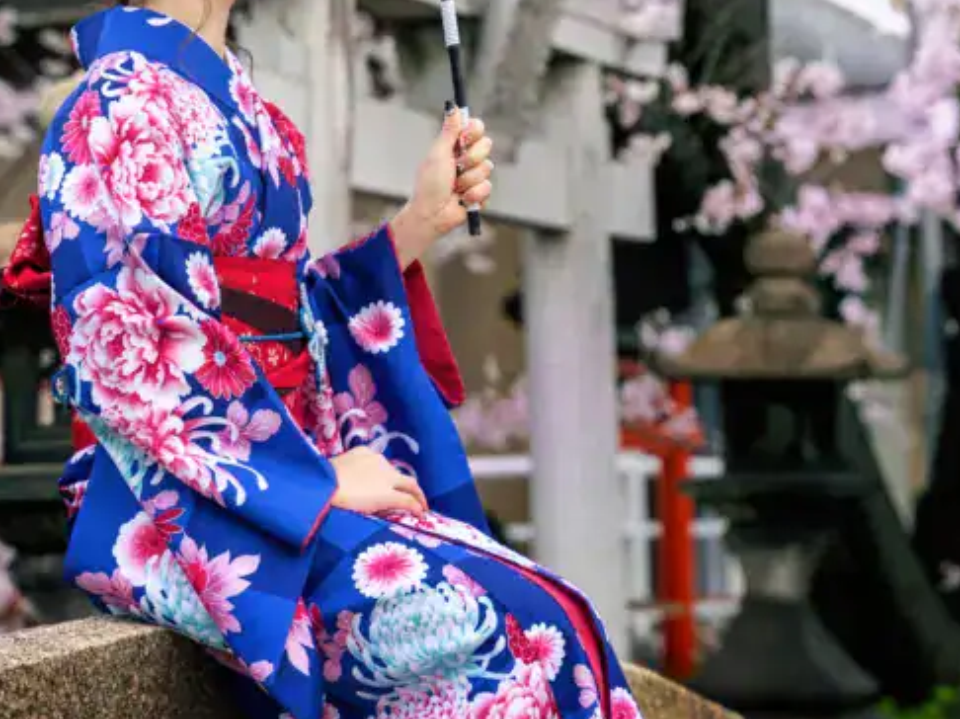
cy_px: 102
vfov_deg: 9.7
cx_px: 474
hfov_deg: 13.0
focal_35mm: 152
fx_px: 4213
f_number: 4
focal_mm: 75
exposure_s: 1/500
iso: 200
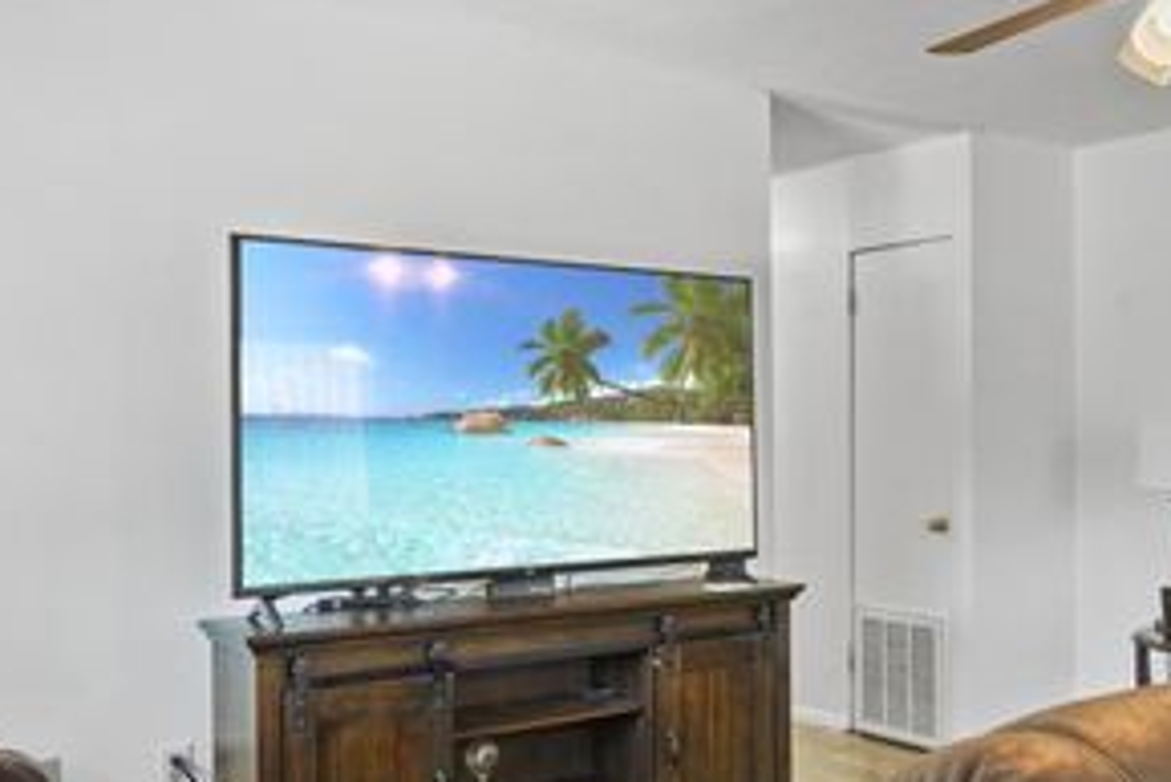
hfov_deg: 47.5
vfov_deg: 34.1
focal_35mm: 39
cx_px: 889
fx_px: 1269
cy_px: 488
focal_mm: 16
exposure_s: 1/2.5
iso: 320
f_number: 8
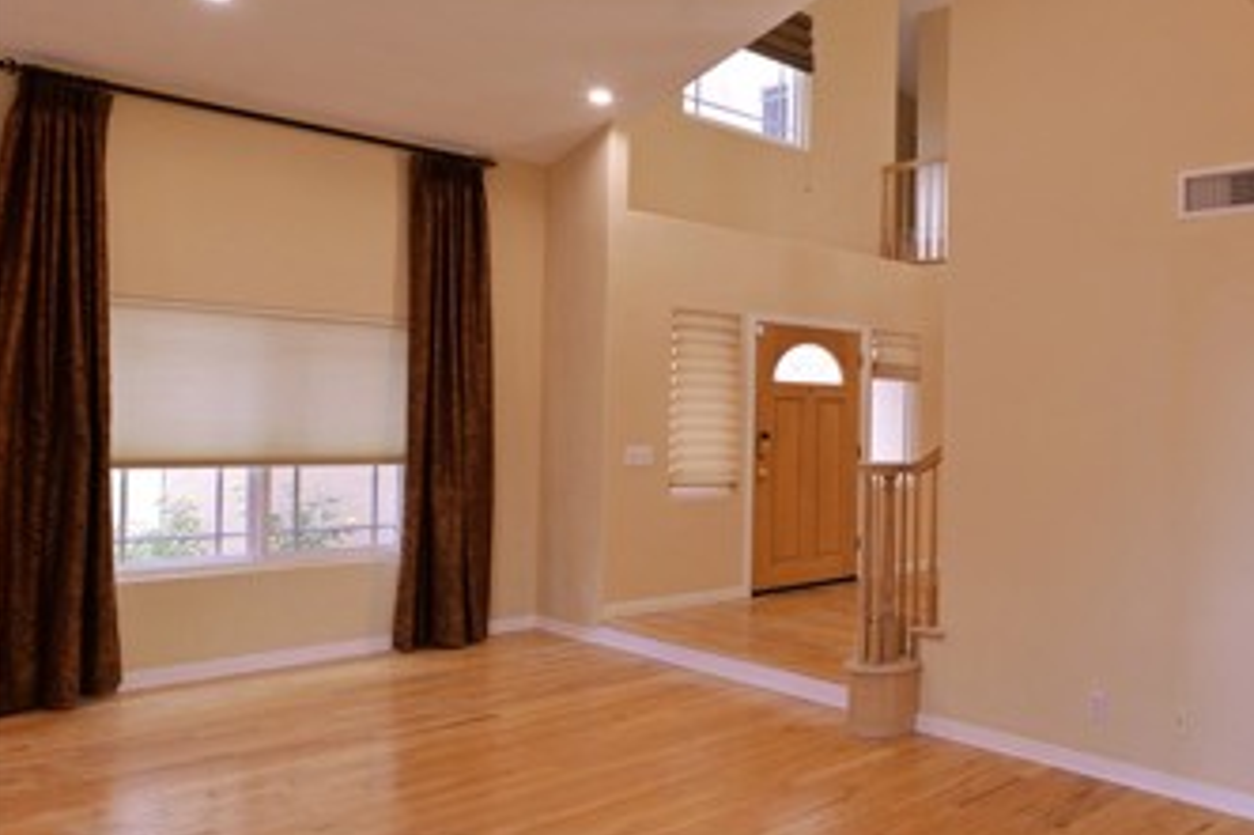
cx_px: 1201
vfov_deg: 47.8
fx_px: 940
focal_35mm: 27
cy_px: 365
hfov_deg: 55.2
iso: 400
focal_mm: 14
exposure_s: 1/40
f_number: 6.3
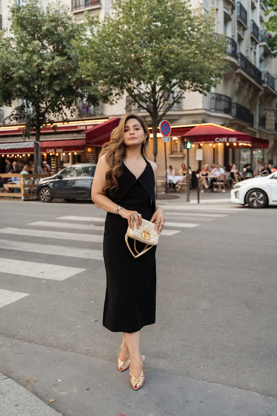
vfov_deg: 57.2
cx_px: 138
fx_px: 381
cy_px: 208
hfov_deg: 40.0
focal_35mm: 33
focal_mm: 33
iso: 250
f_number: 2.8
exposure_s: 1/160
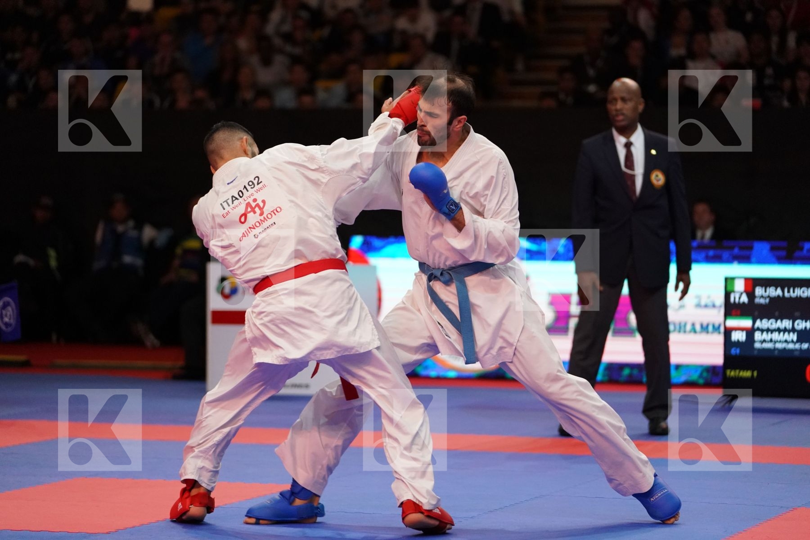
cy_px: 270
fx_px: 2902
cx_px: 405
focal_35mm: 129
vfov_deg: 10.6
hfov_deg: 15.9
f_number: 2.8
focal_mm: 129
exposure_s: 1/1000
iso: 6400
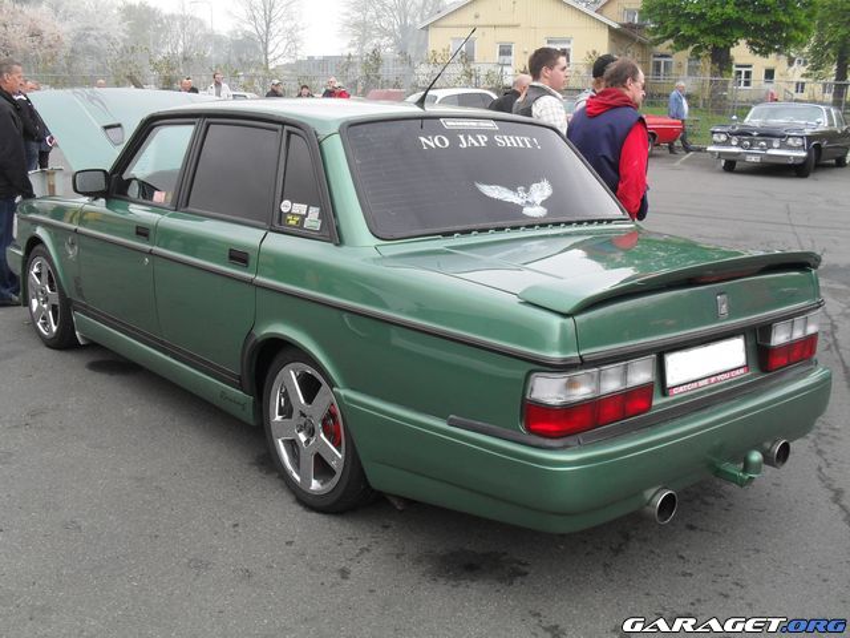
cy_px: 319
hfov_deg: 52.6
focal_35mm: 35
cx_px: 425
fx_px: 859
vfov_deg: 40.7
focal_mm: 6.3
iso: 100
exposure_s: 1/180
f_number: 3.2
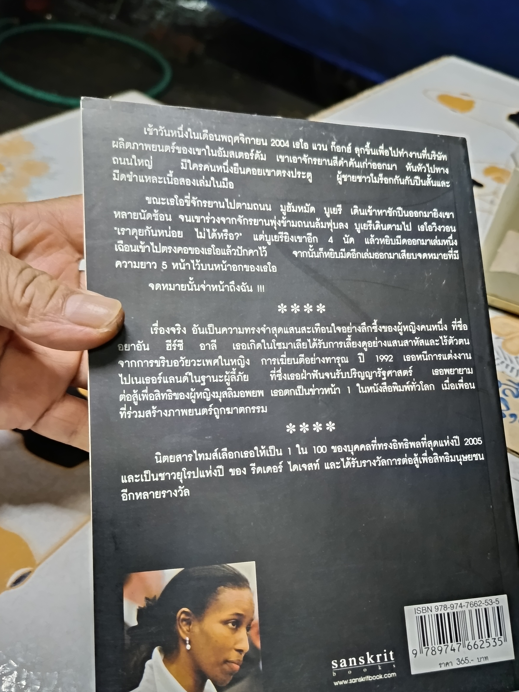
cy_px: 402
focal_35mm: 30
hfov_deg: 46.6
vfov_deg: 59.6
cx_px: 309
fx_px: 600
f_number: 1.7
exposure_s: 1/25
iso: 1441
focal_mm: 5.31
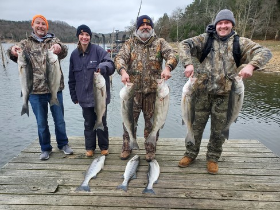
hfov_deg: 67.3
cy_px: 105
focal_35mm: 26
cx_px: 140
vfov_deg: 53.1
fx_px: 210
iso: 50
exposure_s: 1/243
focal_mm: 4.3
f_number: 2.4
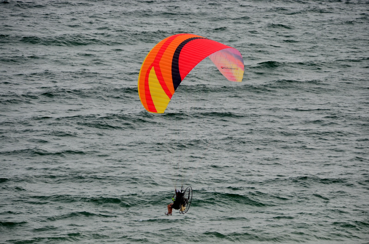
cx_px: 184
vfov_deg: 5.4
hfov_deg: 8.1
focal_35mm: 255
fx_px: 2608
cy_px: 122
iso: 400
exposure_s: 1/2000
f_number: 6
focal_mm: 170
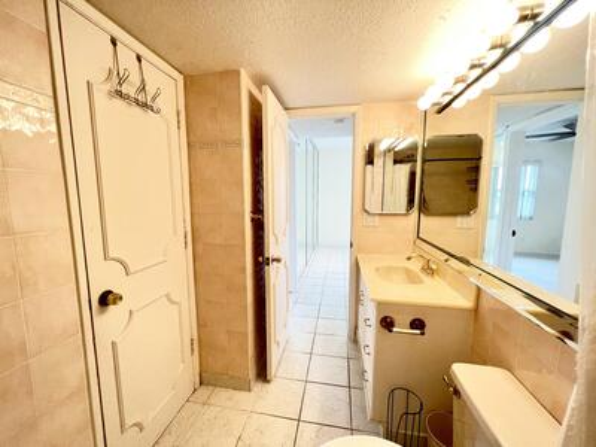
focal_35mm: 13
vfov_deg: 89.9
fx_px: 224
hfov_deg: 106.2
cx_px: 298
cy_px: 224
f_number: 1.8
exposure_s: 1/60
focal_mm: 1.57
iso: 160
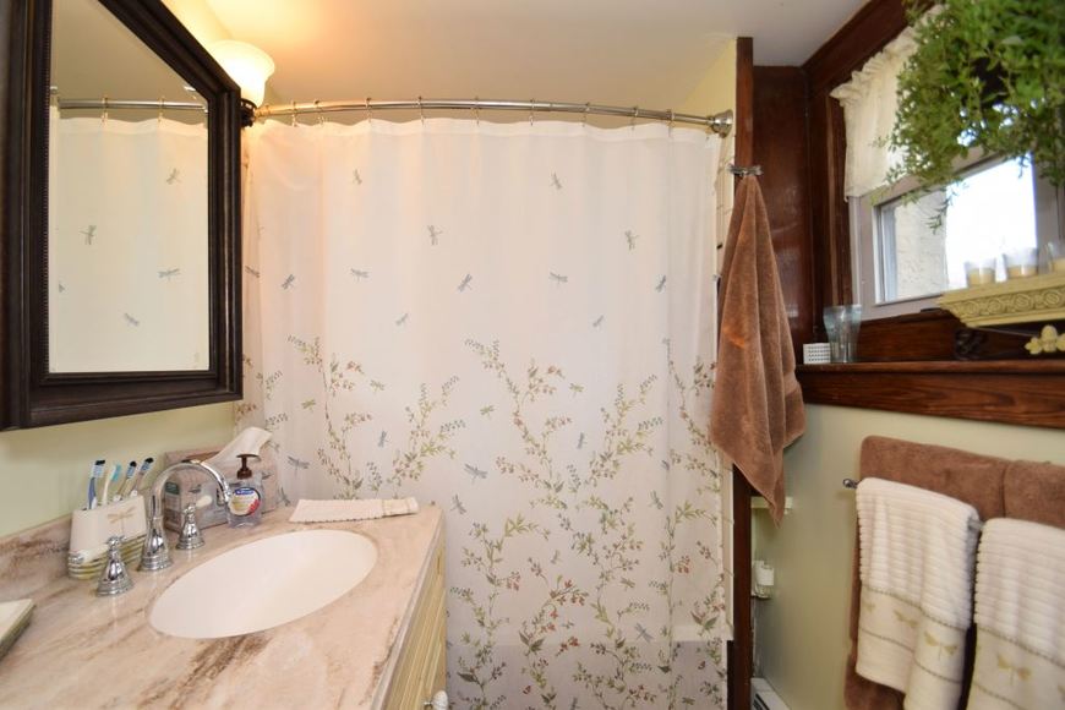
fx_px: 444
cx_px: 532
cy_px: 355
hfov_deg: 100.4
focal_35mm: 15
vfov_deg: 77.3
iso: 100
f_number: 3.5
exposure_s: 1/50
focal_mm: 10
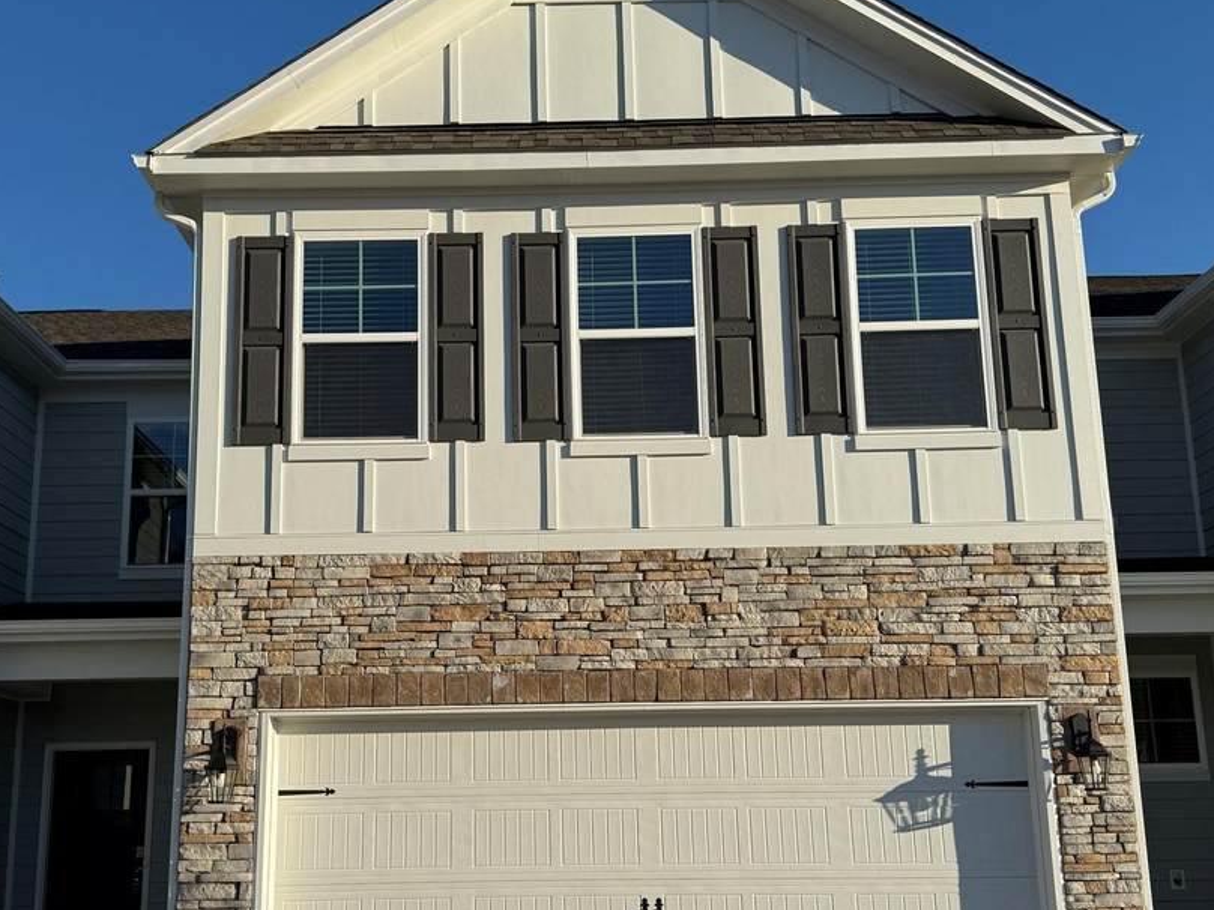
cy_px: 533
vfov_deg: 37.6
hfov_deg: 48.8
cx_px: 523
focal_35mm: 38
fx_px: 1333
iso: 80
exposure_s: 1/4975
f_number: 1.78
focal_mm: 6.76
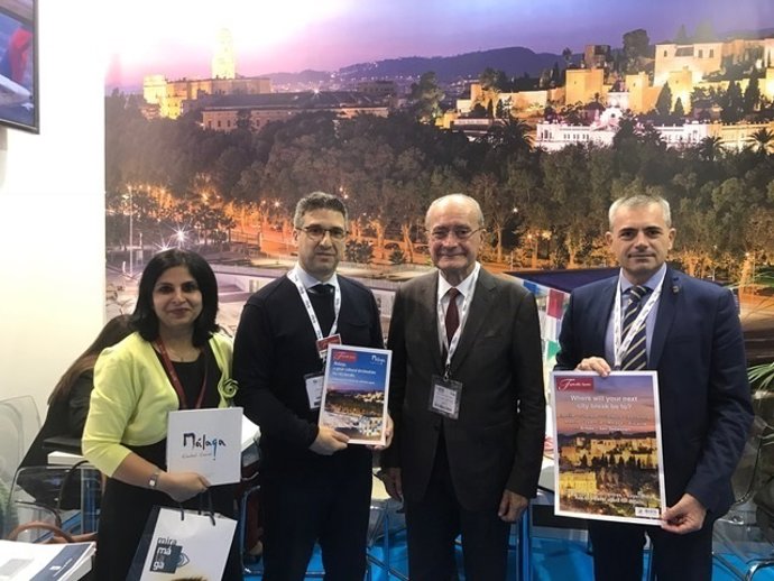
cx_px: 387
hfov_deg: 63.4
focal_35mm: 28
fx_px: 626
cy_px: 290
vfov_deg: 49.8
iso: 40
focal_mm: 3.99
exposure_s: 1/25
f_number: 1.8
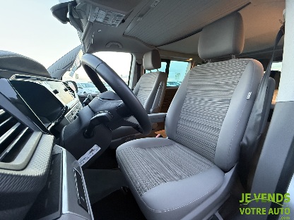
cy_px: 110
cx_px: 147
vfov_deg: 85.7
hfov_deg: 102.1
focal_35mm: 14
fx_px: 119
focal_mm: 2.22
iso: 640
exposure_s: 1/60
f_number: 2.2
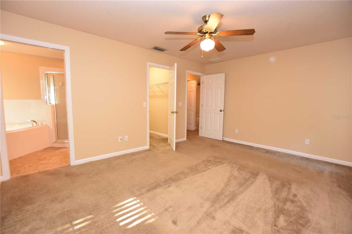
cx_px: 176
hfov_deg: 100.4
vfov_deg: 77.3
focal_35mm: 15
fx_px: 147
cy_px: 117
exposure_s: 1/60
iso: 640
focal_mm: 10
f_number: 4
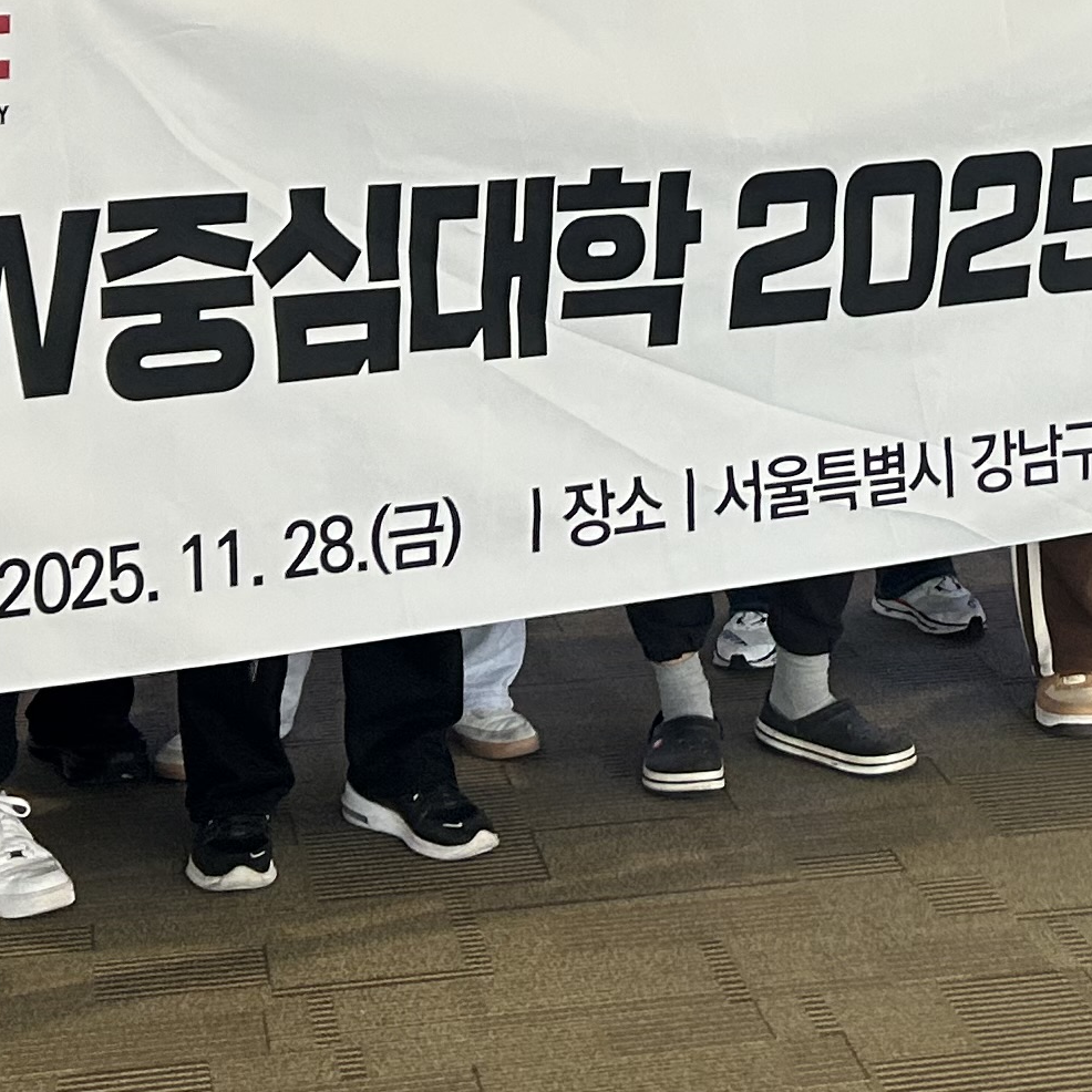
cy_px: -279
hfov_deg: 18.1
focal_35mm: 94
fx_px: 3355
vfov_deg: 17.5
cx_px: 1024
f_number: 1.5
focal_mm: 5.7
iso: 100
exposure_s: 1/120
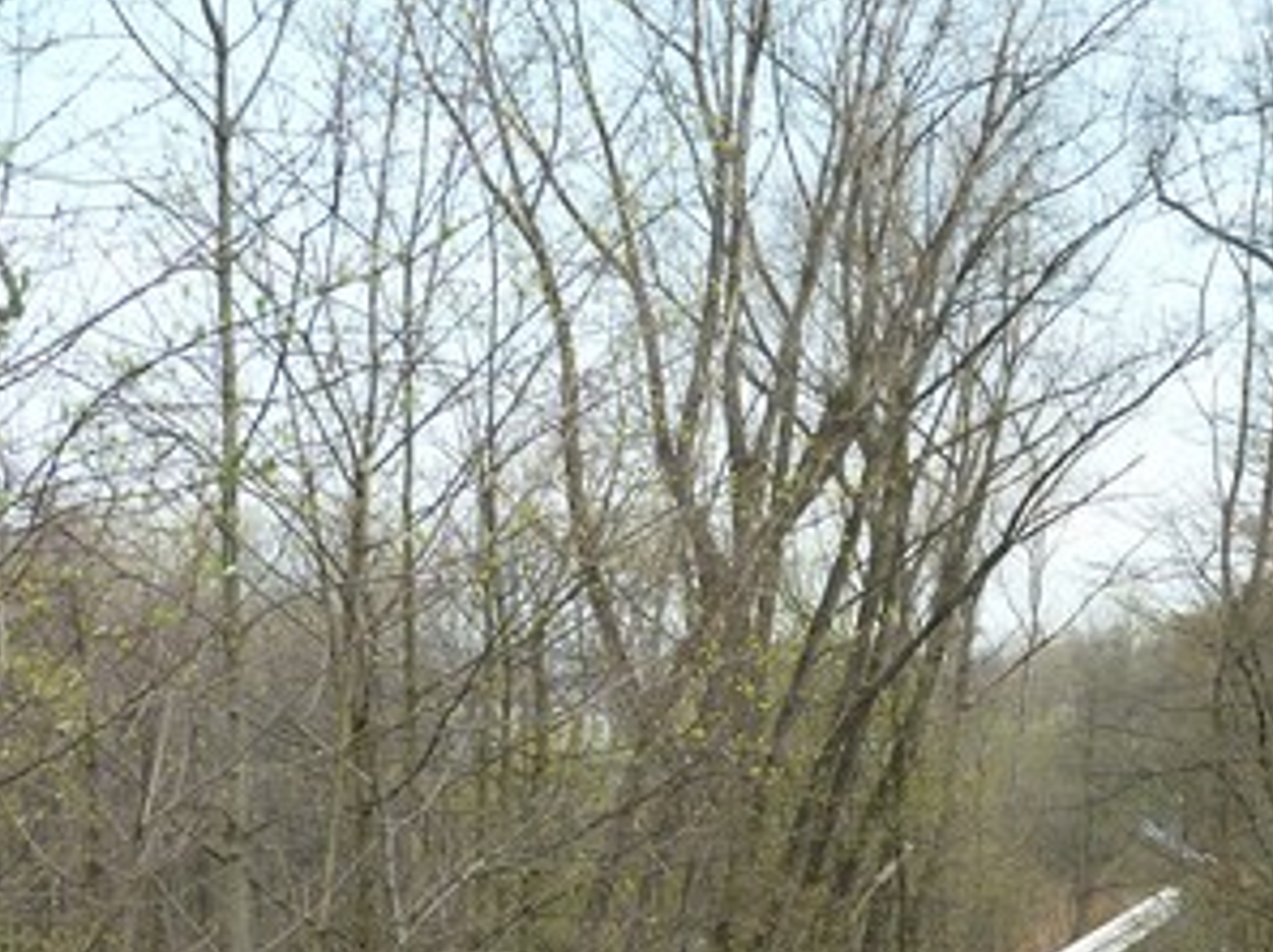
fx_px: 3269
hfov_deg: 21.8
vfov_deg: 16.1
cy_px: 1033
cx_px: 952
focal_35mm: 89
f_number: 2.8
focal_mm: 5.5
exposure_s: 1/400
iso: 80
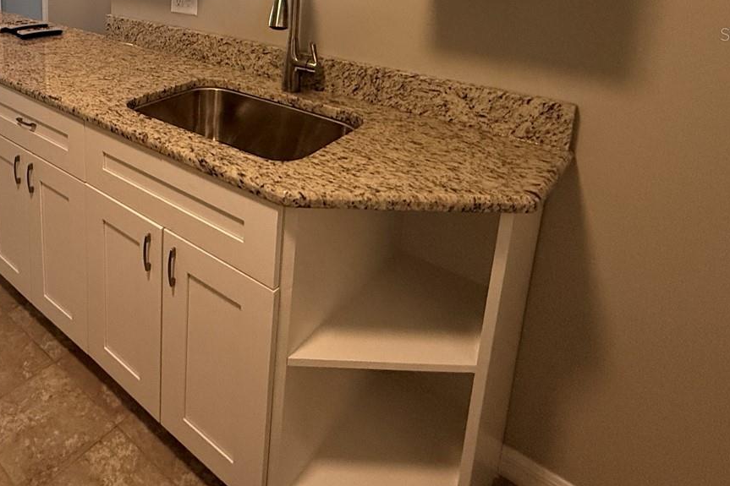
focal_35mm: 27
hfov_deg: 60.6
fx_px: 547
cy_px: 34
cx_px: 123
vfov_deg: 43.1
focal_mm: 2.22
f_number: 2.2
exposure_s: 1/120
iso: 640
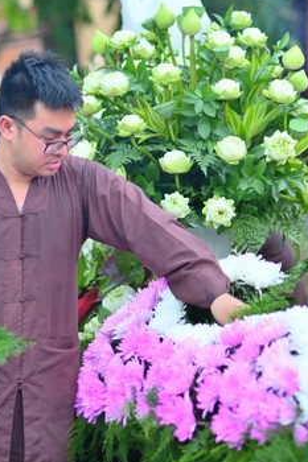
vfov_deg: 13.0
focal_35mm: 158
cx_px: 163
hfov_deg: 8.7
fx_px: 2030
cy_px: 182
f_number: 2.2
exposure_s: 1/320
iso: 100
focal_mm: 85
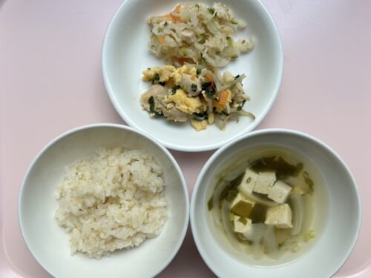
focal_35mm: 26
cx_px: 186
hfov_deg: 67.3
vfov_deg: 53.1
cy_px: 139
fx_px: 279
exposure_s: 1/397
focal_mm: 5.7
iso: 50
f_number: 1.5
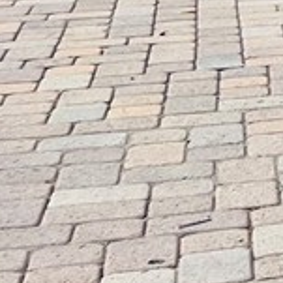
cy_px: -349
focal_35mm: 156
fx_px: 1443
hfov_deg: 8.7
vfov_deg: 10.1
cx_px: 928
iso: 50
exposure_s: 1/4630
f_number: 1.5
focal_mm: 5.7
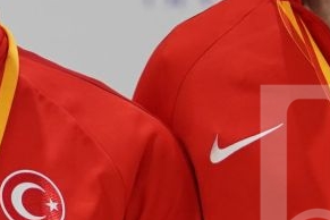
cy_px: 188
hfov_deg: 2.3
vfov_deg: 1.5
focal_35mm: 890
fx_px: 8158
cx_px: -18
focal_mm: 144
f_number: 2.8
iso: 800
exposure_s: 1/250
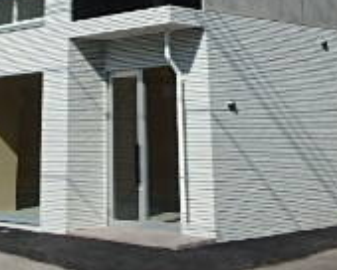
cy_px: -155
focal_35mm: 77
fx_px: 768
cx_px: 111
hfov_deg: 24.6
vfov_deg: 17.5
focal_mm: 3.7
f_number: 6
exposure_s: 1/800
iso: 125
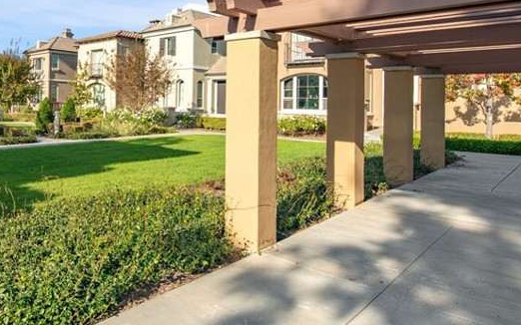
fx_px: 397
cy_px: 91
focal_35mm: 28
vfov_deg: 43.4
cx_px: 124
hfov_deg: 62.3
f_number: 10
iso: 200
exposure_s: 1/400
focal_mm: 14
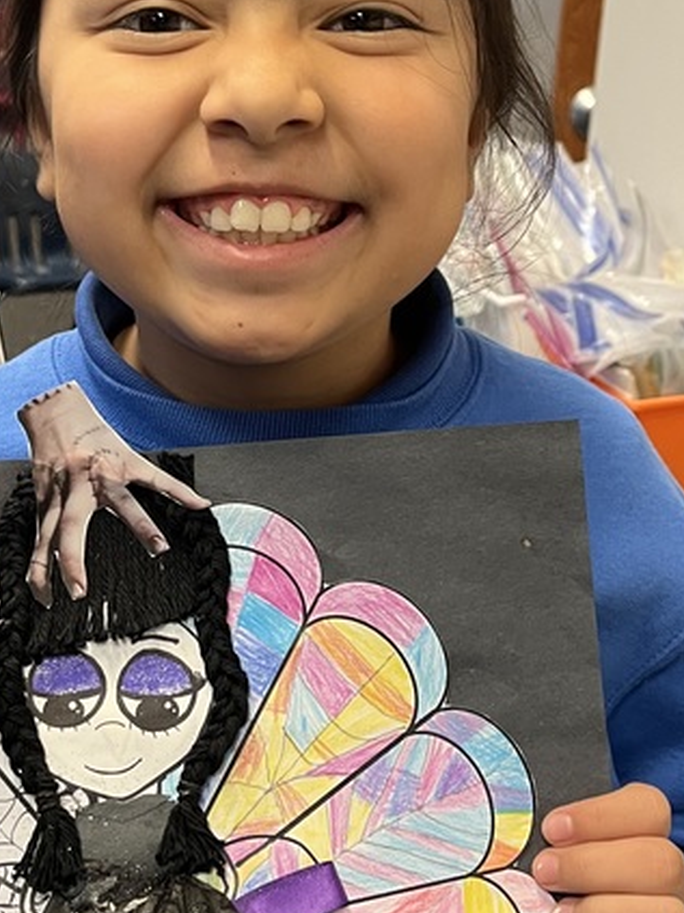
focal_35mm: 63
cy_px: 421
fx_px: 1661
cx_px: 175
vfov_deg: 30.7
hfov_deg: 23.1
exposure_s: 1/60
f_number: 1.6
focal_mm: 5.1
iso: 160
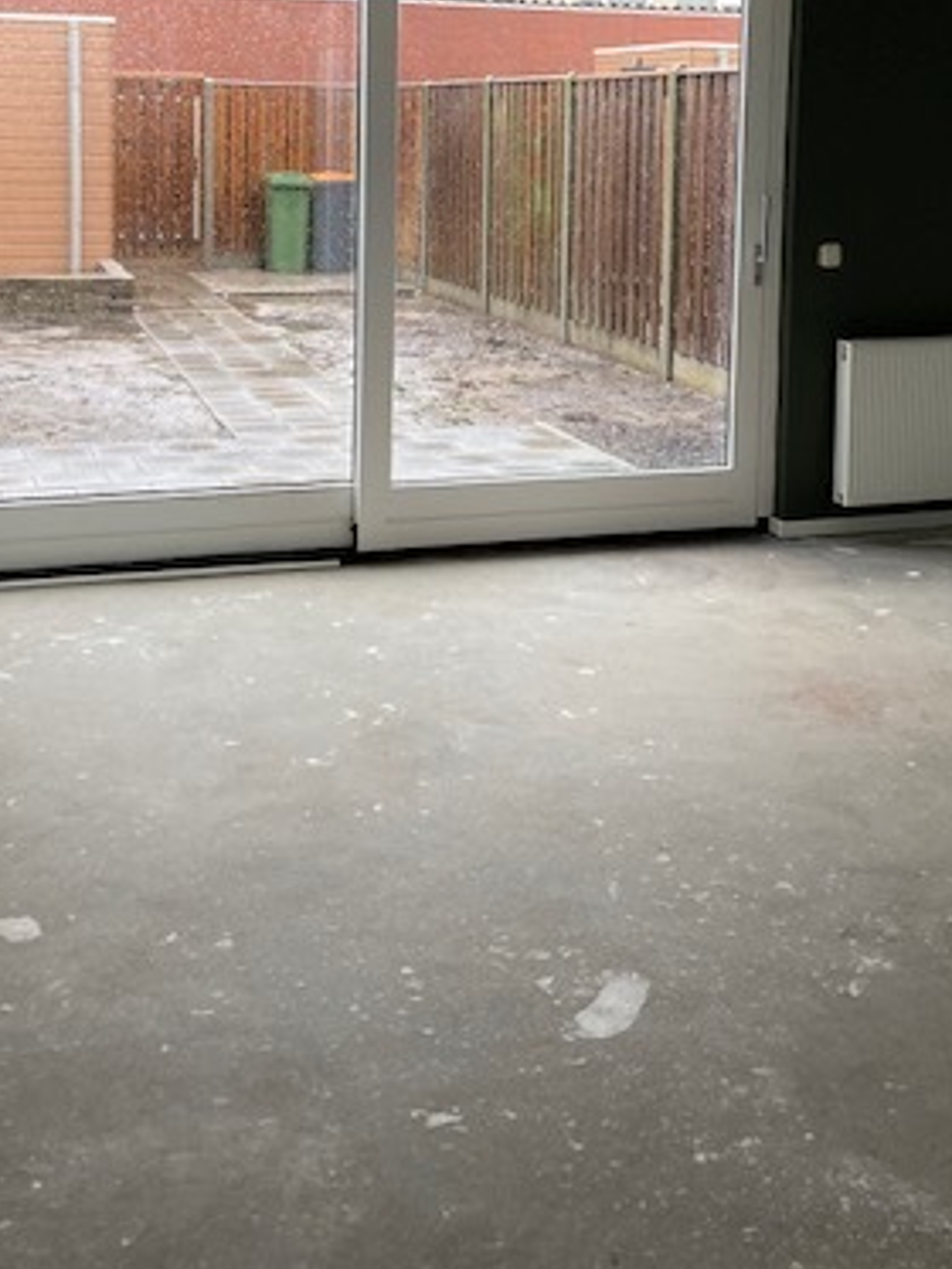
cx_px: 544
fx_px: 1759
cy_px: 289
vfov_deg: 38.4
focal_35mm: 48
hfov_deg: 30.2
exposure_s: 1/60
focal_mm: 3.99
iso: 125
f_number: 1.8
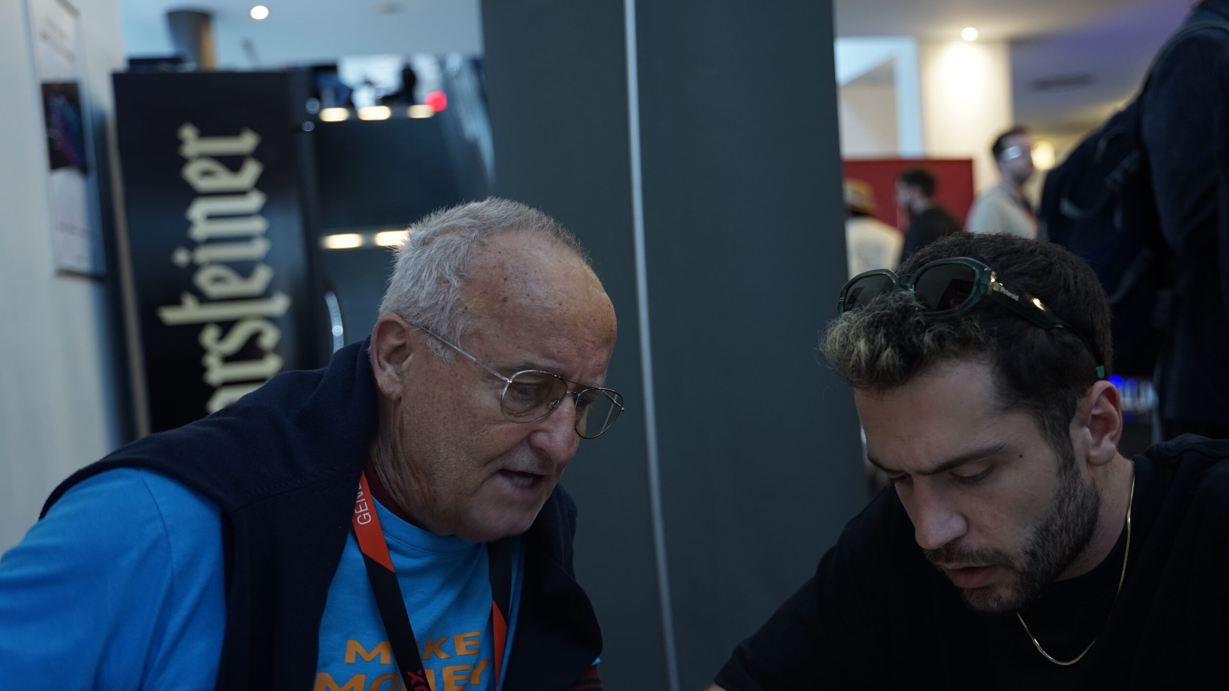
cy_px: 409
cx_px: 610
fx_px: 1206
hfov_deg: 54.0
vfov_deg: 31.9
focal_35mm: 37
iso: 640
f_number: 2.8
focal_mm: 35
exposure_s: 1/20
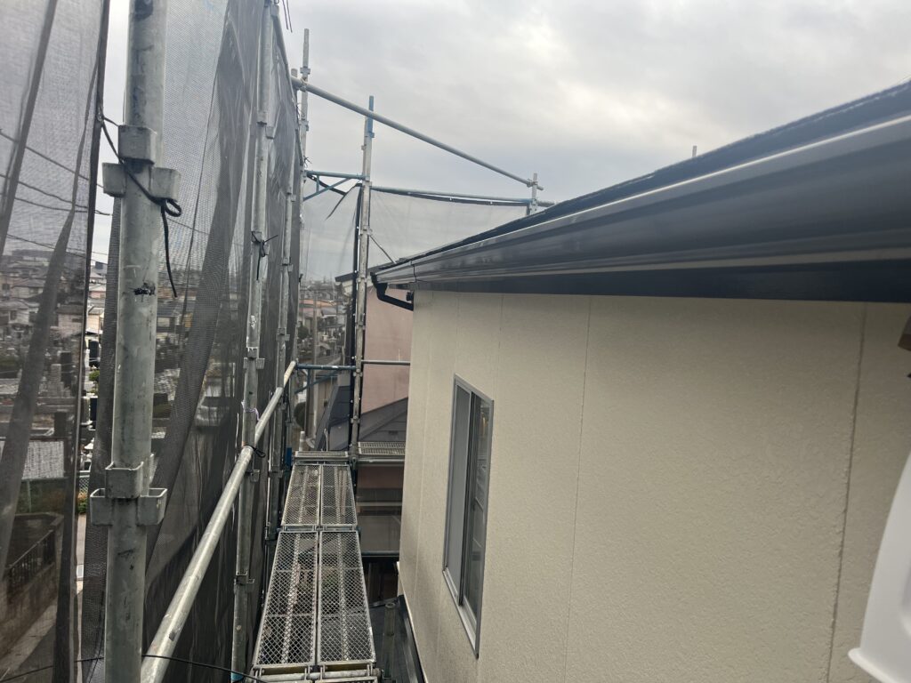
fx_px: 684
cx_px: 456
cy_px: 342
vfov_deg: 53.1
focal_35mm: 26
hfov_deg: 67.3
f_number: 1.6
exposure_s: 1/550
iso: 50
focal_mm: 5.1
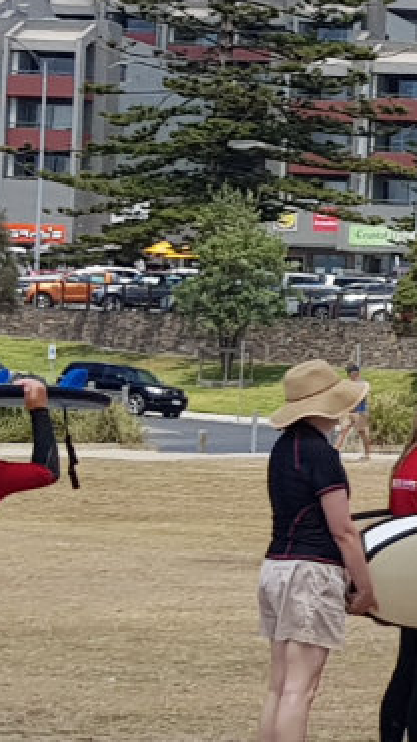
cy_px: 271
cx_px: 1105
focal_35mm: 102
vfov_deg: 20.9
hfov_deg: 9.9
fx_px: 2006
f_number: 1.7
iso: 40
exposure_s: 1/2448
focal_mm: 4.3
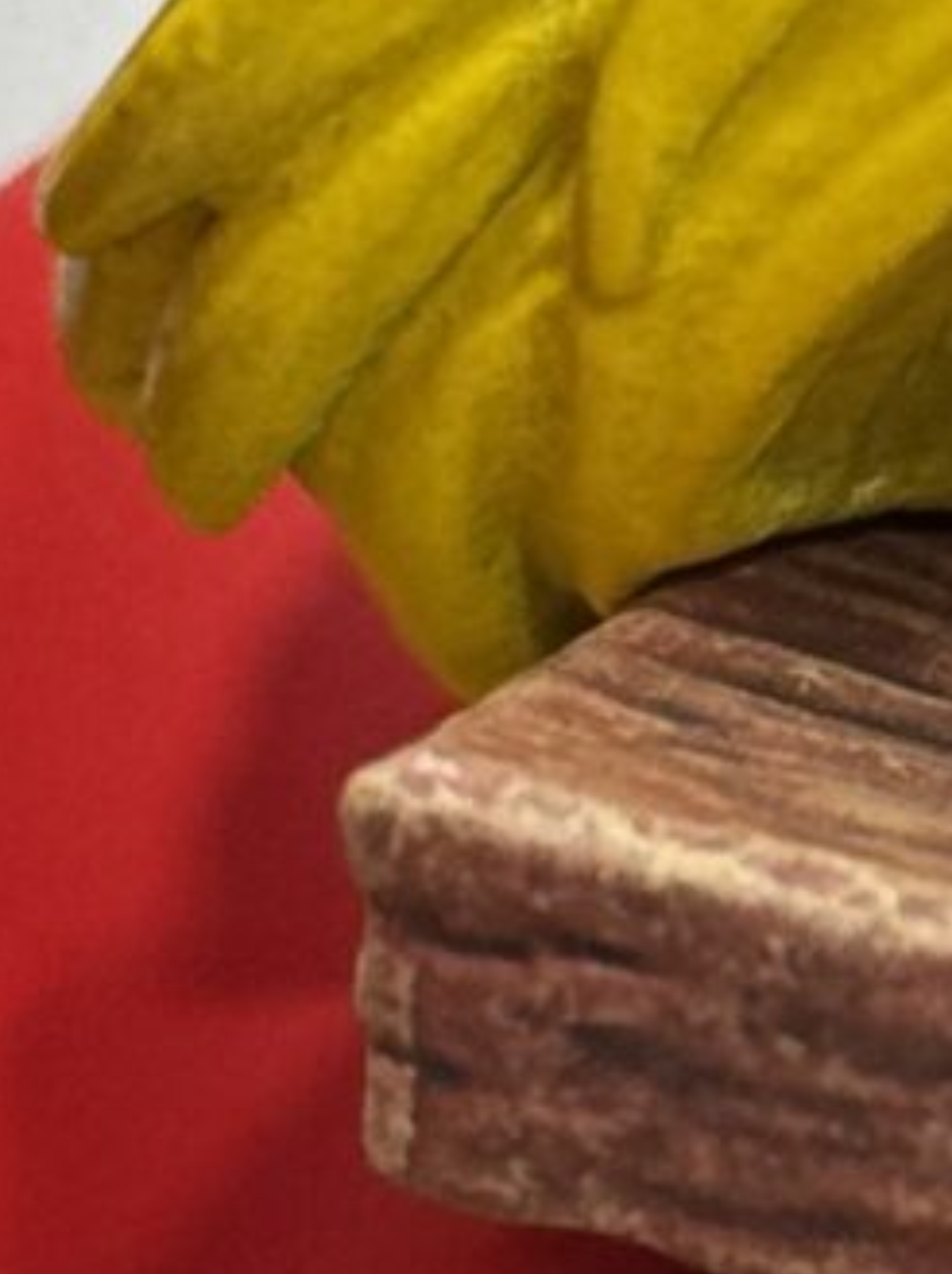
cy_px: 302
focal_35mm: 374
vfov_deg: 5.3
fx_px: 13741
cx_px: 1711
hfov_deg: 3.9
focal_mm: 6.76
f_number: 1.78
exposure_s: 1/100
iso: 80
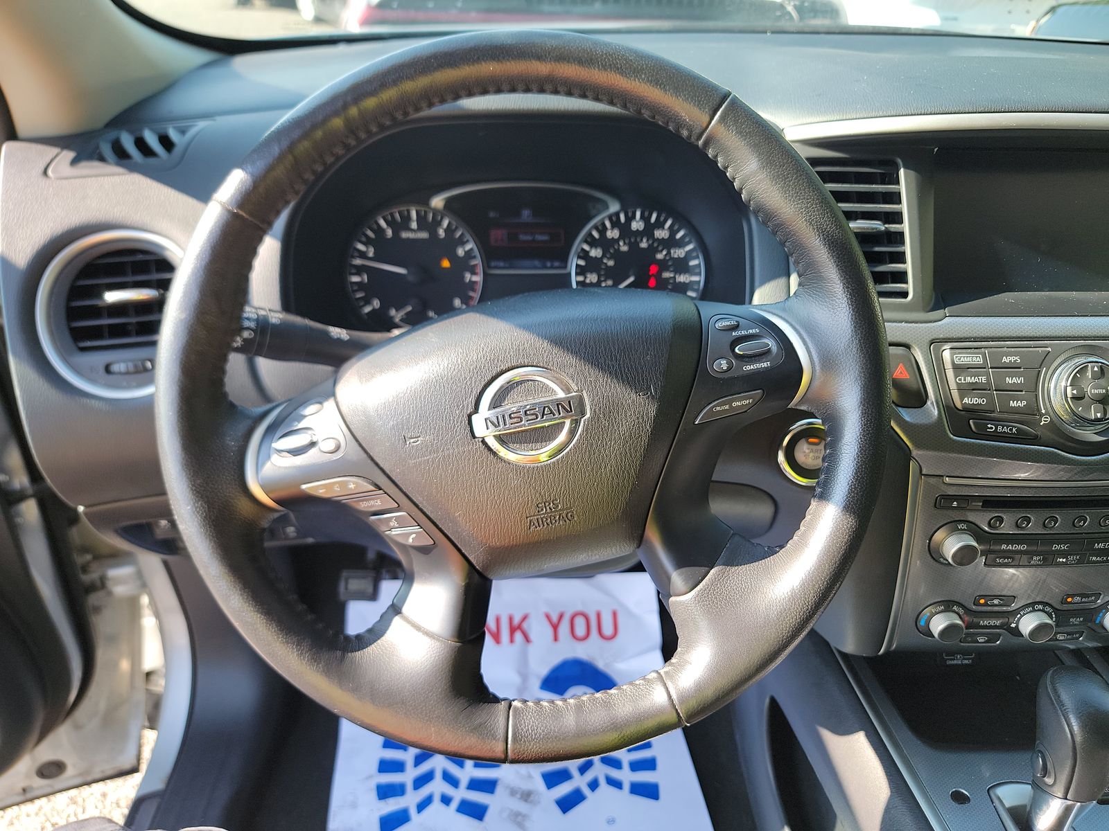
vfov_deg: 56.8
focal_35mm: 24
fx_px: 769
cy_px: 416
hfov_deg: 71.6
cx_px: 554
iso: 70
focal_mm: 6.7
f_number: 1.8
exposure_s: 1/119
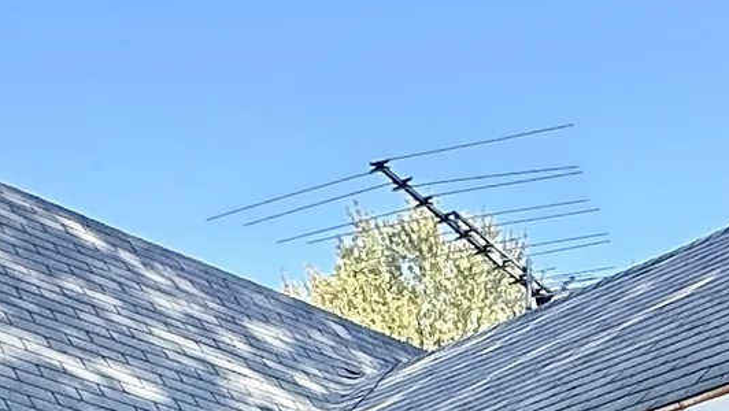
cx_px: 887
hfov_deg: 22.2
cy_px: 851
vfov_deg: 12.1
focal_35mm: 88
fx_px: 1702
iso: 40
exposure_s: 1/265
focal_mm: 2.22
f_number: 2.2
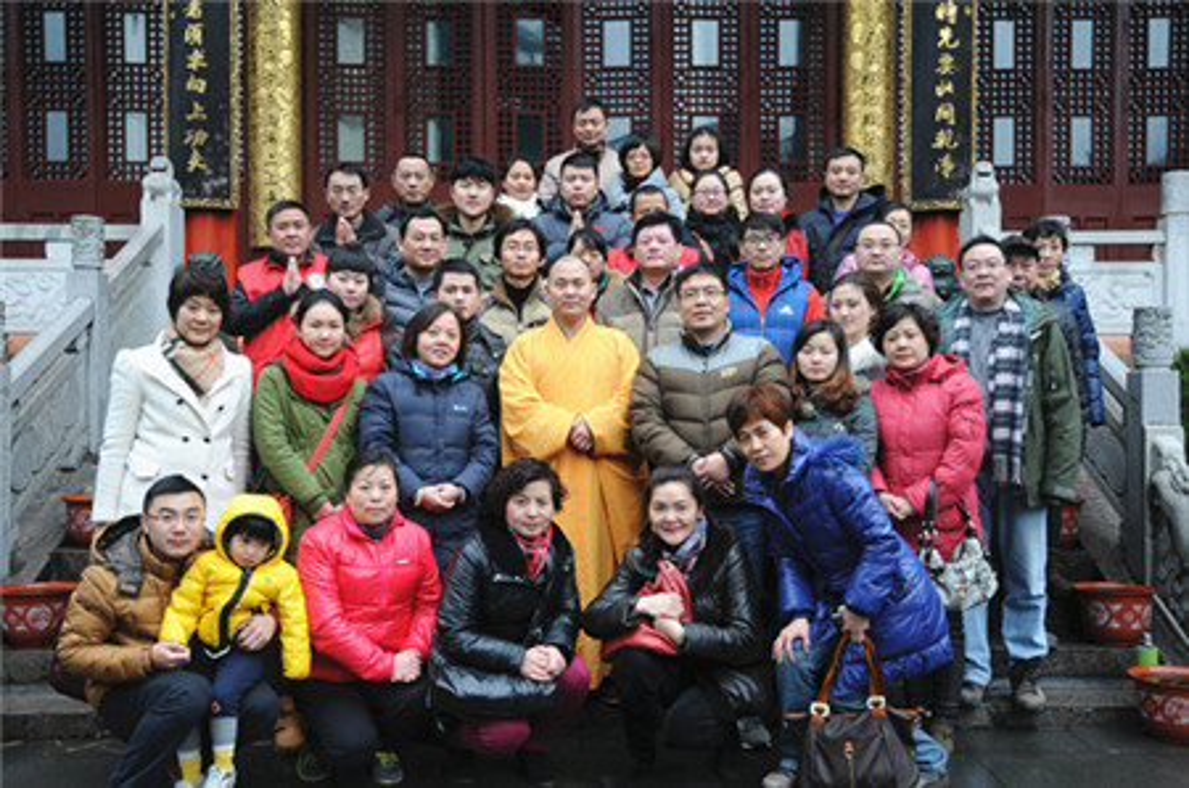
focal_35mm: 38
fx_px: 1236
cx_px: 594
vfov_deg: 35.3
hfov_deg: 51.4
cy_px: 394
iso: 200
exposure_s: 1/40
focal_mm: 25
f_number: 4
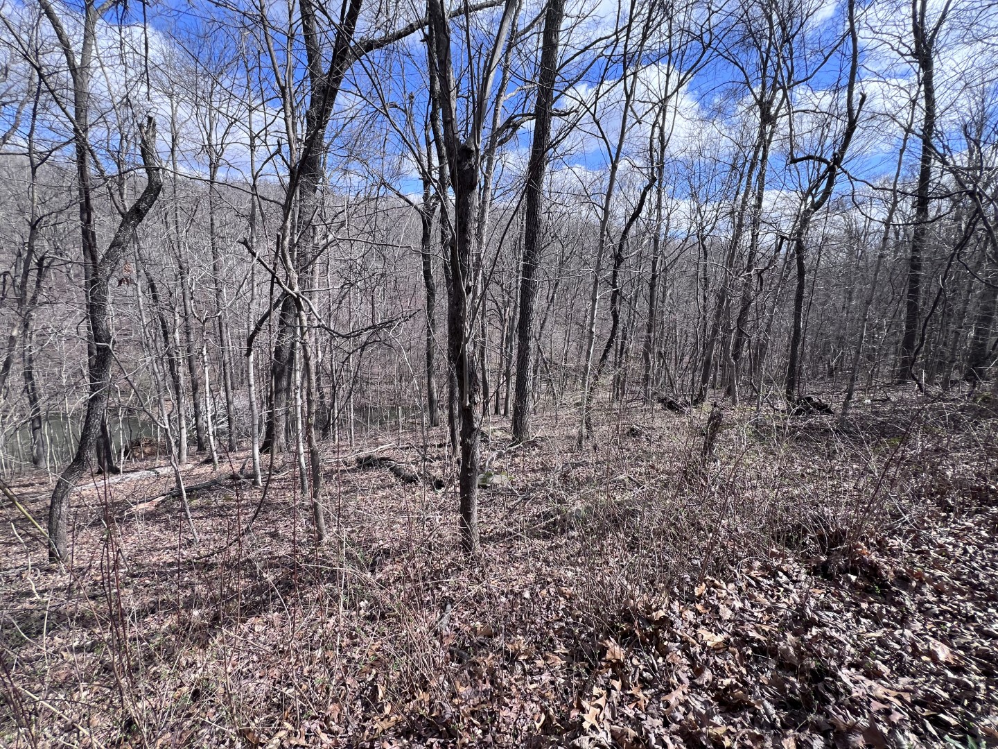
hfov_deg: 106.2
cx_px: 499
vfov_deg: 89.9
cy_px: 374
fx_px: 375
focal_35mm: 13
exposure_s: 1/677
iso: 32
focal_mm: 1.57
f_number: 1.8
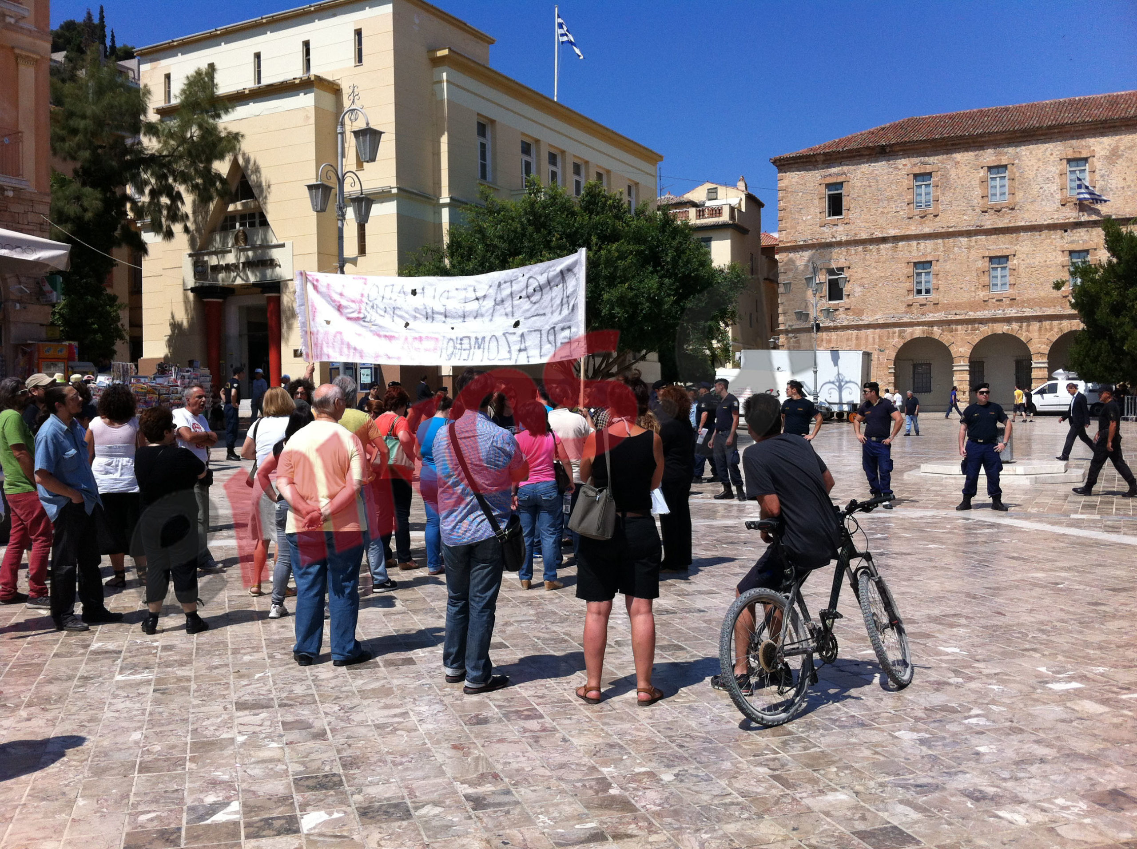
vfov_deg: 40.6
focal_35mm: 35
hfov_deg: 52.7
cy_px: 424
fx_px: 1148
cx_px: 568
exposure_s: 1/2155
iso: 80
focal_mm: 3.85
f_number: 2.8
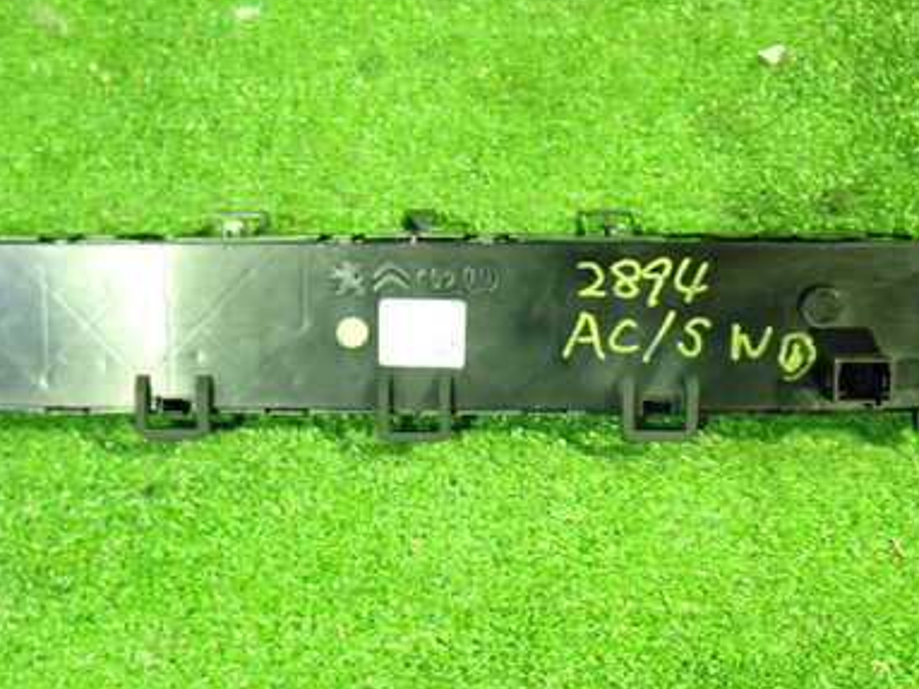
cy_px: 348
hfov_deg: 40.4
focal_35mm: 47
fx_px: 1247
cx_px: 442
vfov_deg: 30.9
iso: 800
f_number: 2.3
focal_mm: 5.4
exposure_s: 1/15
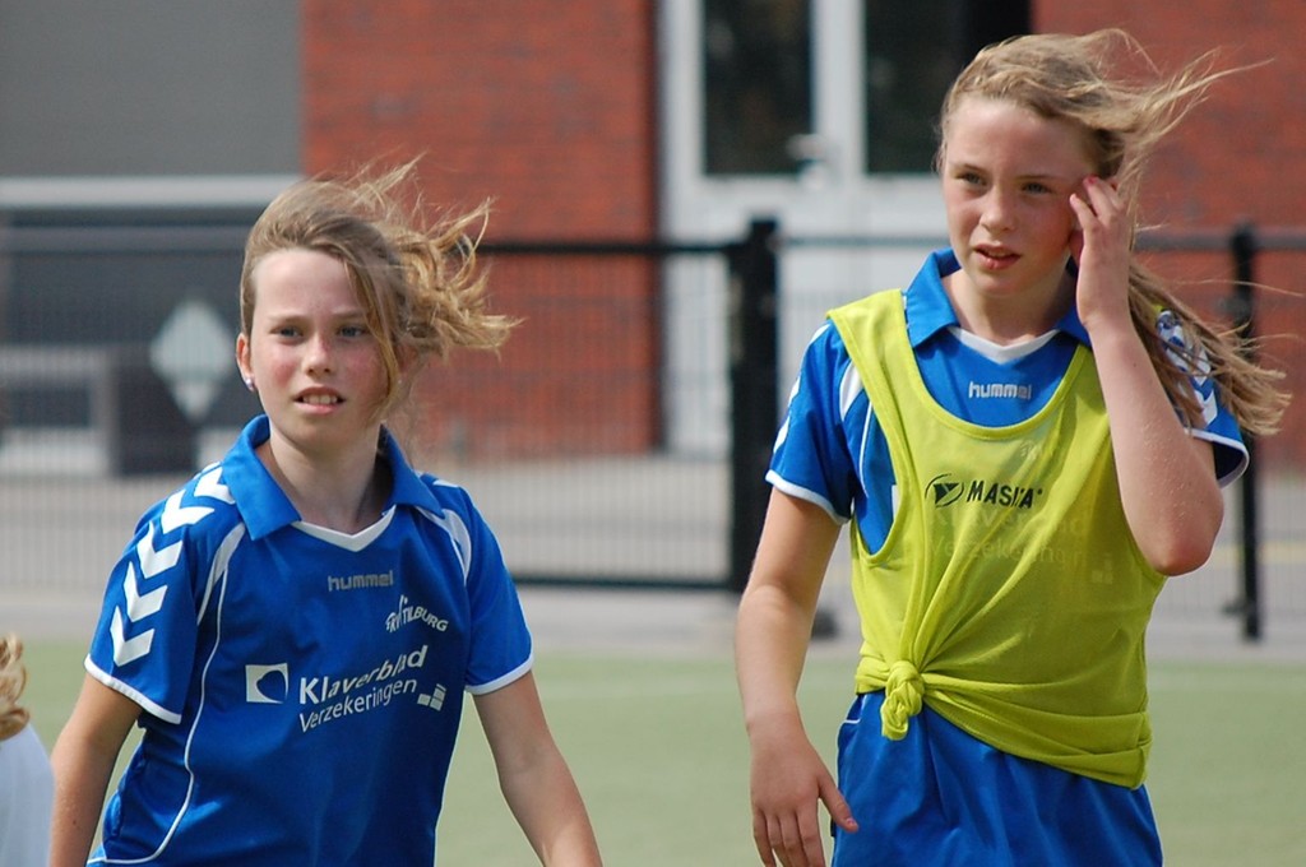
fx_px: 9511
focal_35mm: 262
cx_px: 653
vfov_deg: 5.2
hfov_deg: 7.9
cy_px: 434
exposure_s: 1/1000
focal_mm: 175
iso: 400
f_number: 5.6
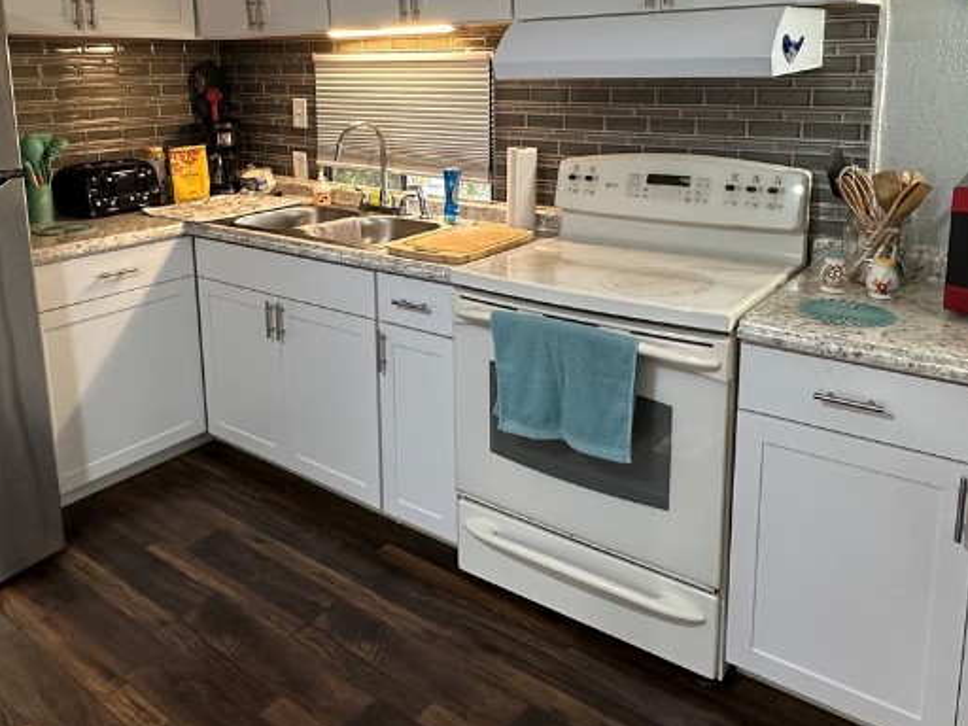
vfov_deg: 48.3
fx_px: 783
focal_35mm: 28
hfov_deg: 63.4
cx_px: 482
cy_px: 206
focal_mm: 2.22
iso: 250
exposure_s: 1/60
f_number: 2.2
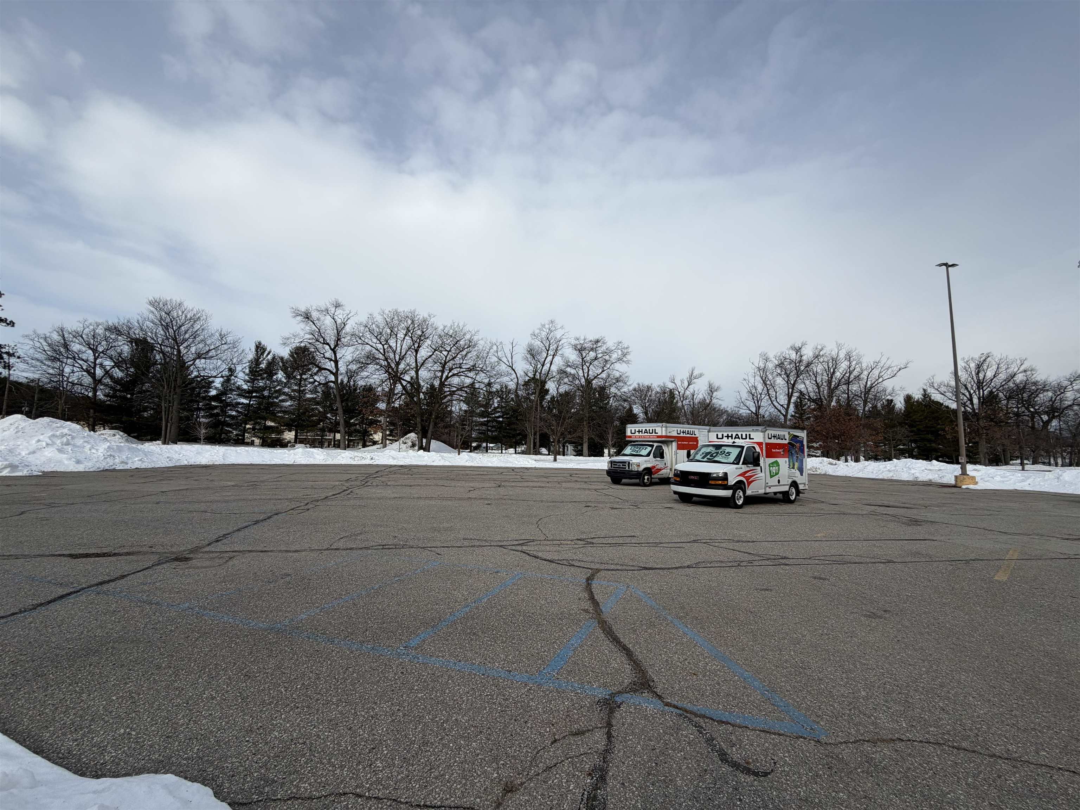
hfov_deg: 102.1
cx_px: 540
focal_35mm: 14
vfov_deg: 85.7
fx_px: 437
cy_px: 405
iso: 20
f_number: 2.2
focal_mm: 2.22
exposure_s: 1/1399
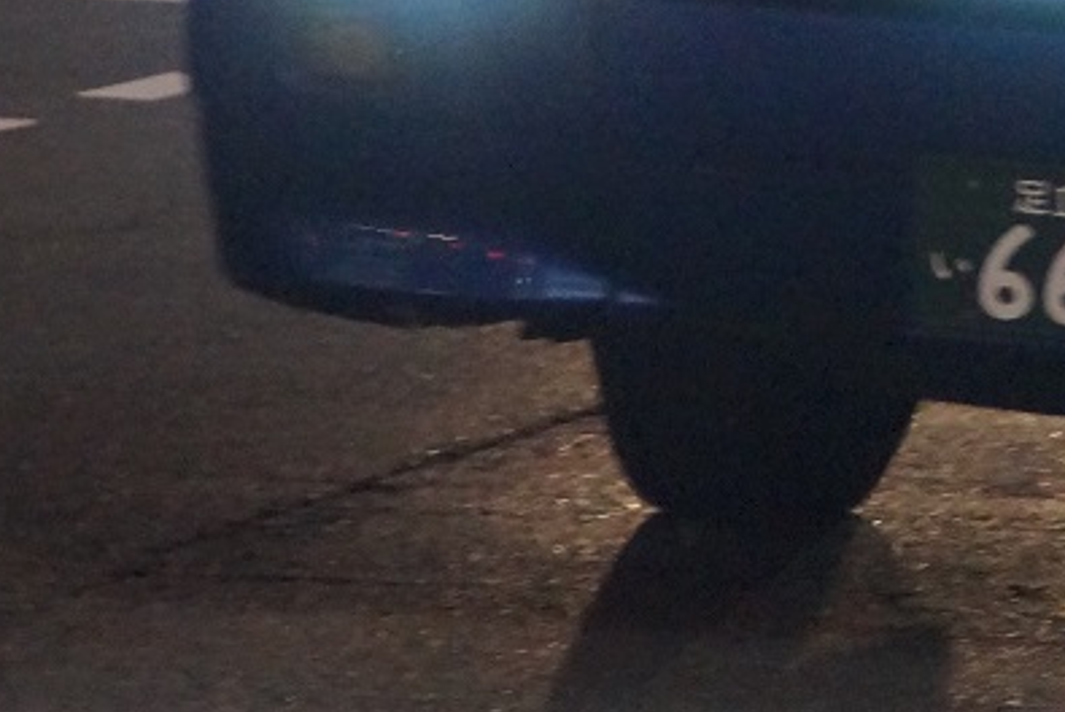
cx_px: 1558
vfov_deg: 2.5
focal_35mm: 546
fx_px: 16164
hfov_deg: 3.8
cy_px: -678
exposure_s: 1/60
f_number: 5
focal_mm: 90
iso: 3200
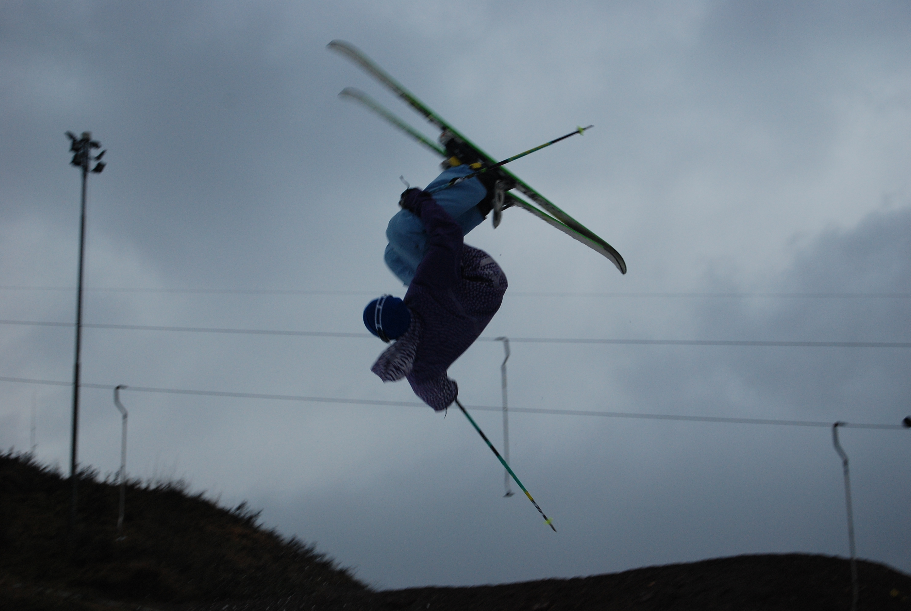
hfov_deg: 24.6
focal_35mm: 82
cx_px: 456
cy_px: 306
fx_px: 2092
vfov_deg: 16.6
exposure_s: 1/200
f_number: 5.6
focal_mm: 55
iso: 400
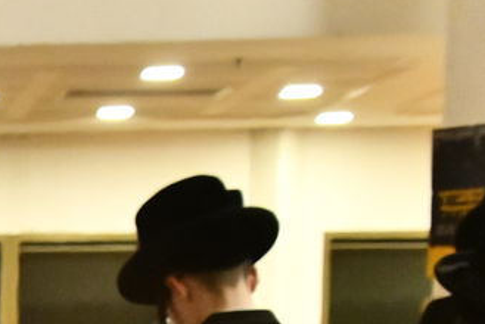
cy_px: 540
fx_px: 1834
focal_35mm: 136
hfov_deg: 13.0
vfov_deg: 9.7
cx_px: -494
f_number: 5.6
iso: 5000
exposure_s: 1/200
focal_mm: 32
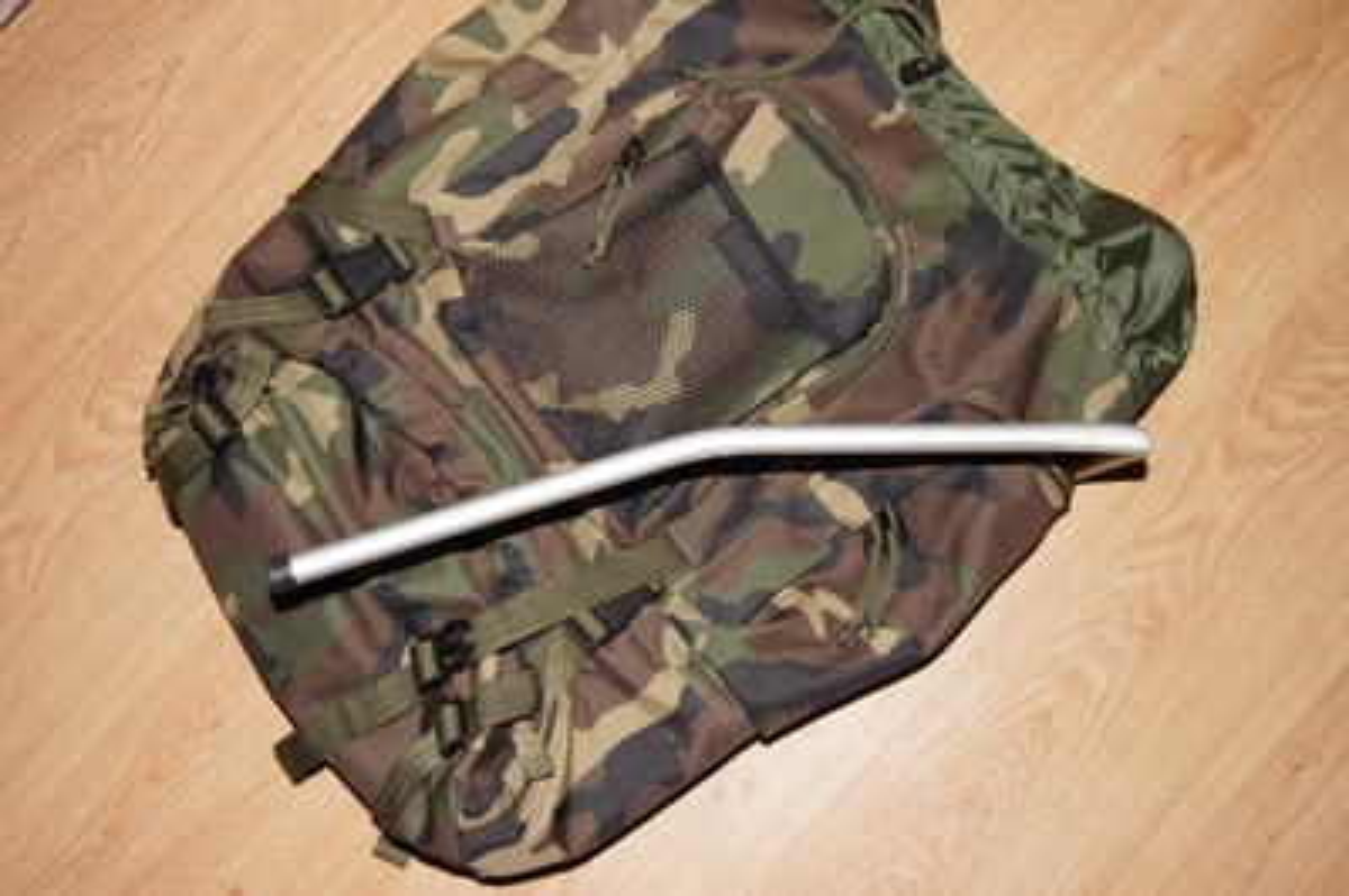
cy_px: 448
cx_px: 674
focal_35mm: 45
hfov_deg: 43.6
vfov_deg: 29.8
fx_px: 1685
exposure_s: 1/80
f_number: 4.5
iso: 200
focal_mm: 30
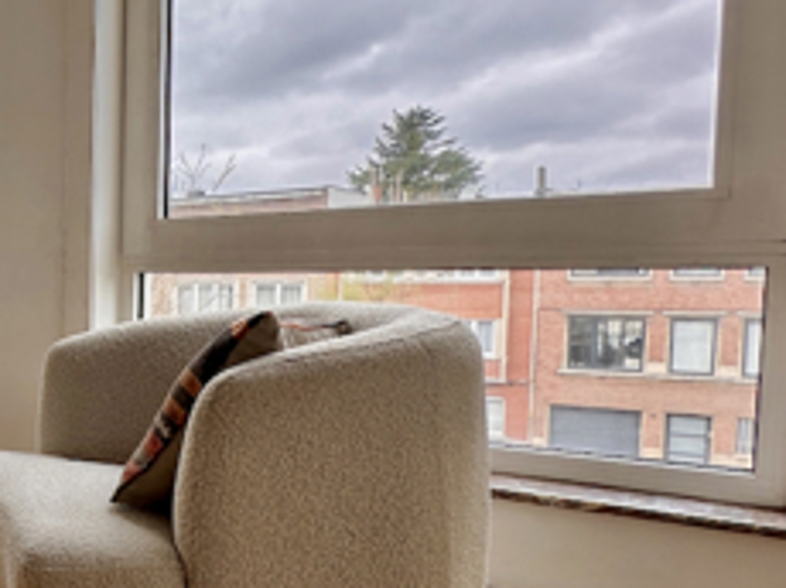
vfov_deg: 36.7
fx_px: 885
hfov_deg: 34.9
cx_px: -215
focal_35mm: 39
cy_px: 335
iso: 40
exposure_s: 1/151
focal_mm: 2.22
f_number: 2.2
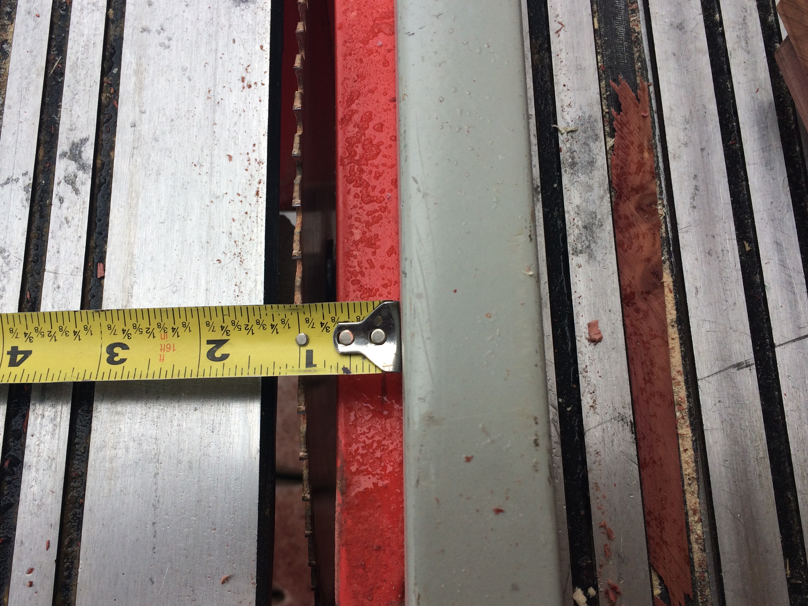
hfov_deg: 55.3
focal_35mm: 33
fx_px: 770
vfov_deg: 42.9
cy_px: 329
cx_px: 370
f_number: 2.2
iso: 32
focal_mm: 4.15
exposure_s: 1/250
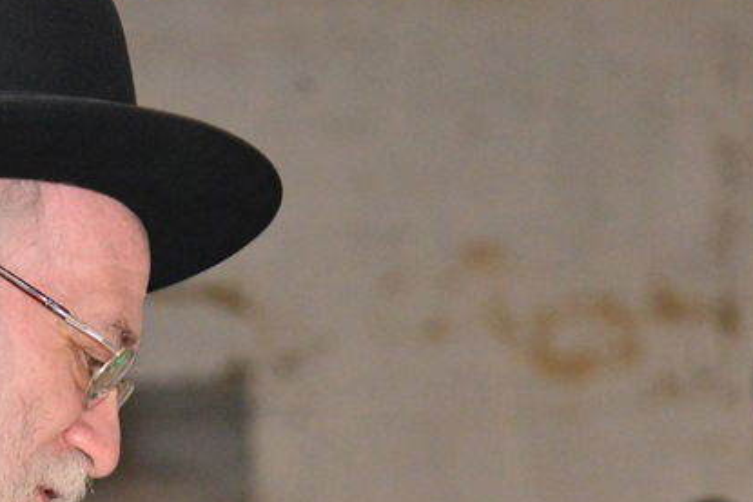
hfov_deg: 7.2
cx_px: 82
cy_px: 447
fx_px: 5984
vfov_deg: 4.8
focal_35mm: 286
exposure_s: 1/80
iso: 6400
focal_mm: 116
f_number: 5.6
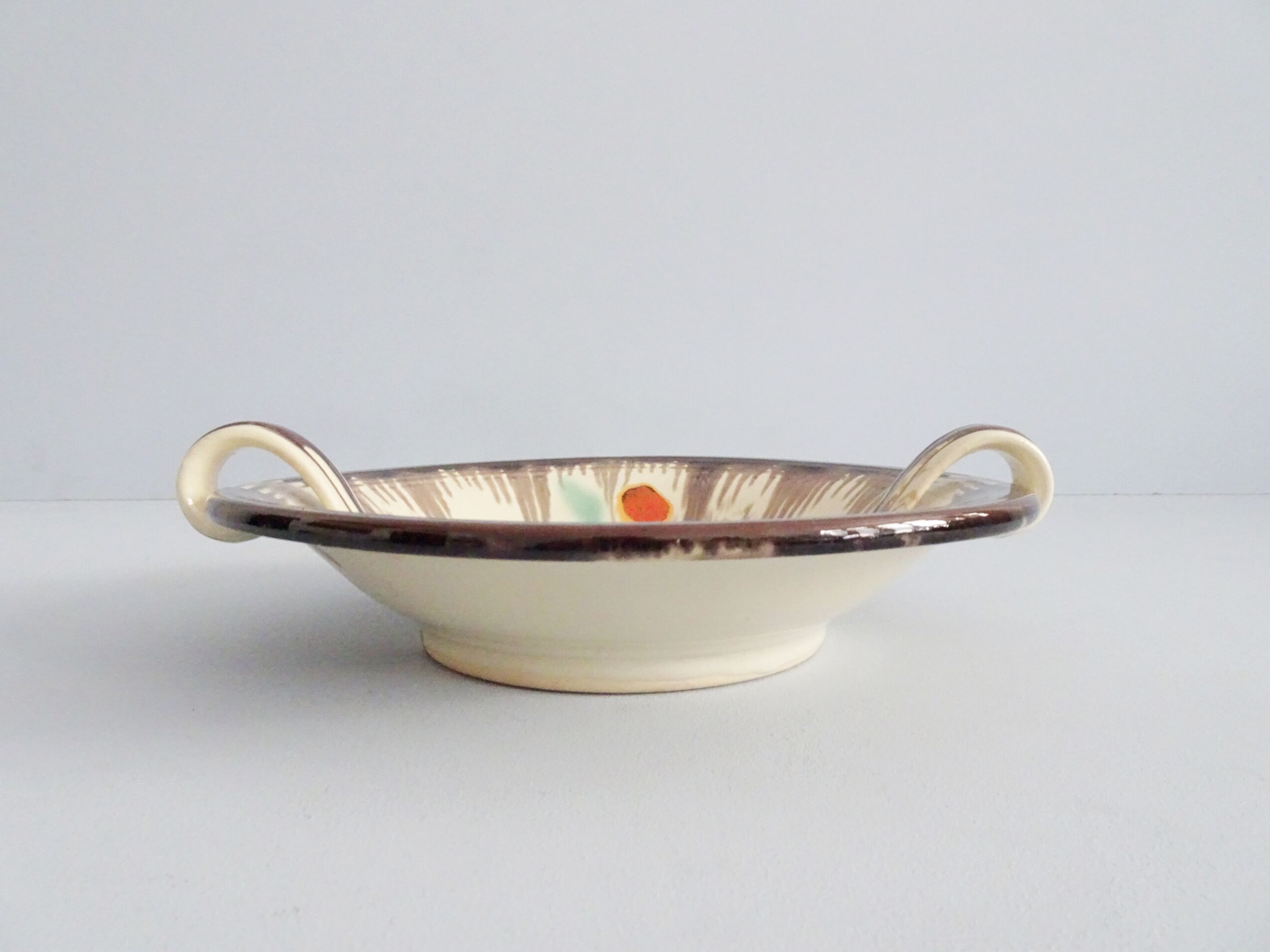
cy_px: 457
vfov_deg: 54.9
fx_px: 917
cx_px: 639
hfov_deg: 69.4
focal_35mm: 25
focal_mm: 4.1
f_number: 3.5
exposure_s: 1/30
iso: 1000
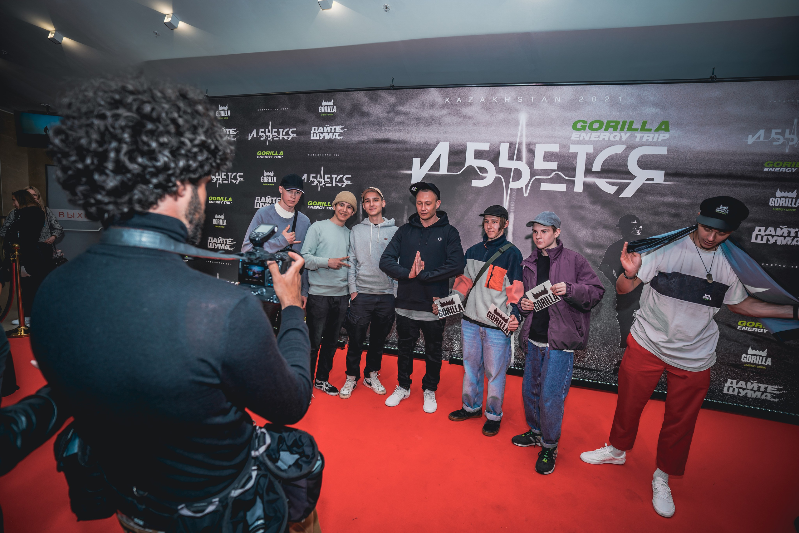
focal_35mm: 17
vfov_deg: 70.4
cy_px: 266
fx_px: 377
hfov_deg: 93.3
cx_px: 400
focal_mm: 17
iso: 50
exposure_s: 1/100
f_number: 2.8
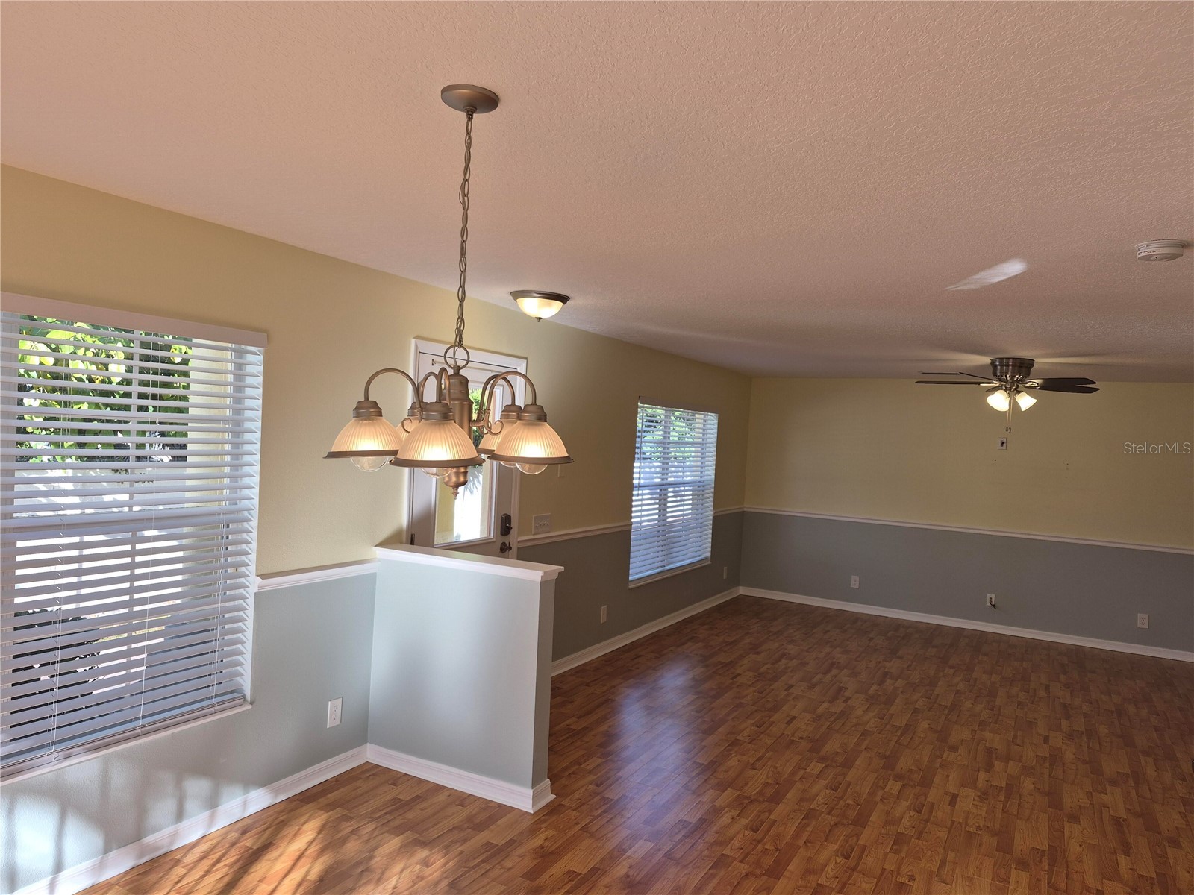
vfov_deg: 58.9
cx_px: 597
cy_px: 448
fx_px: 793
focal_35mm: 23
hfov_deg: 73.9
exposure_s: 1/190
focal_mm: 5.4
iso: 25
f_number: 1.8
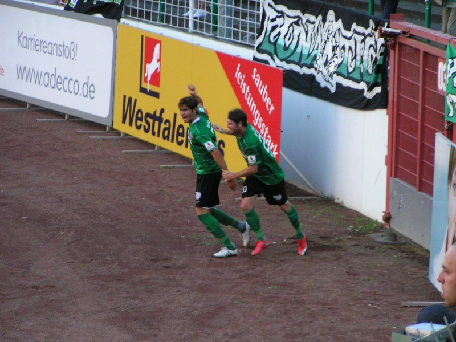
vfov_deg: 7.2
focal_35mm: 206
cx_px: 228
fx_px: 2714
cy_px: 171
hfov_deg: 9.6
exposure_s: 1/100
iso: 200
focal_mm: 31.5
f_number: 3.5
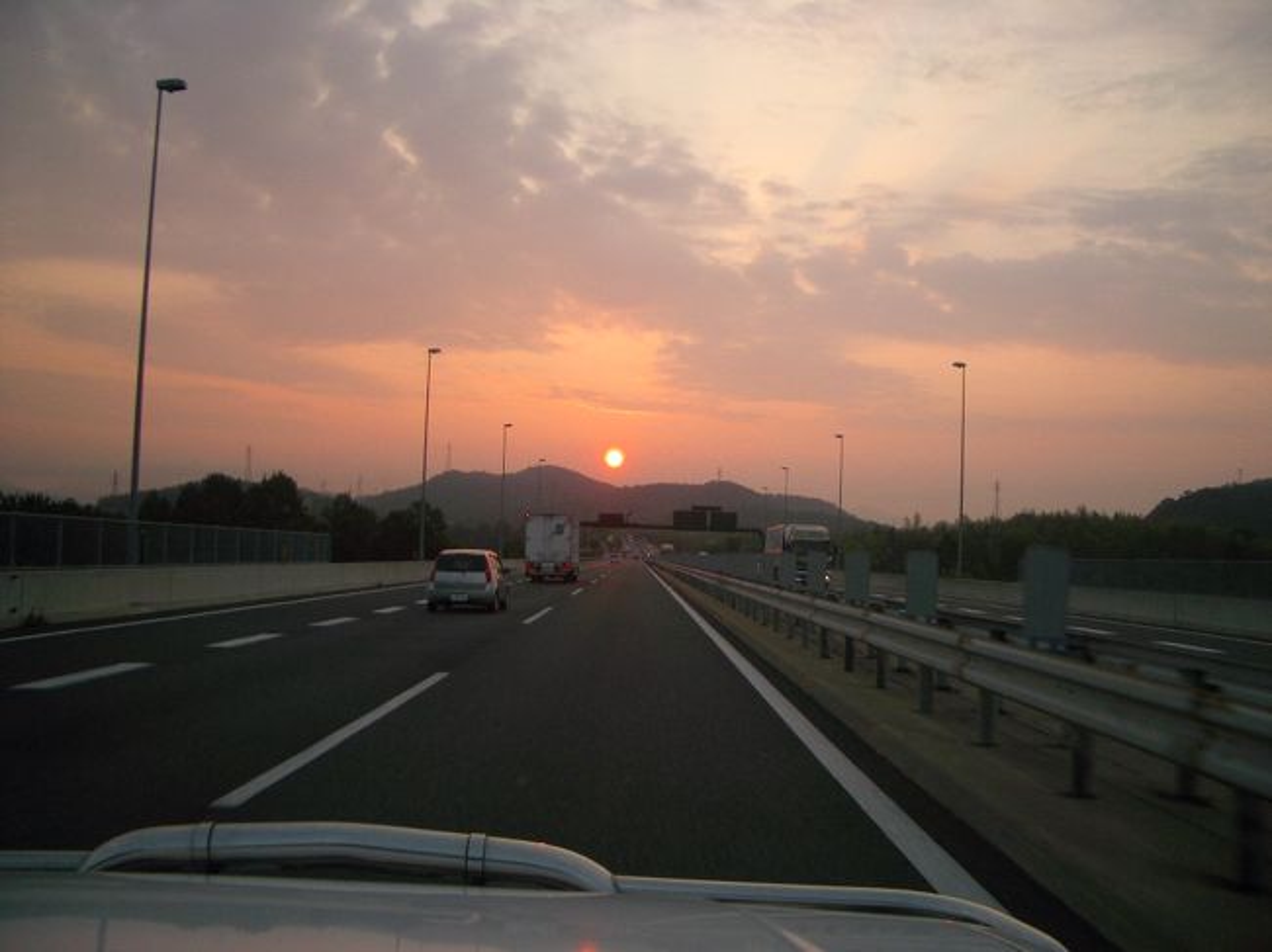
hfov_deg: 52.6
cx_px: 636
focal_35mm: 35
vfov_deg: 40.7
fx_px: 1286
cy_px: 476
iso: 50
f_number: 2.6
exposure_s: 1/200
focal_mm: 5.8
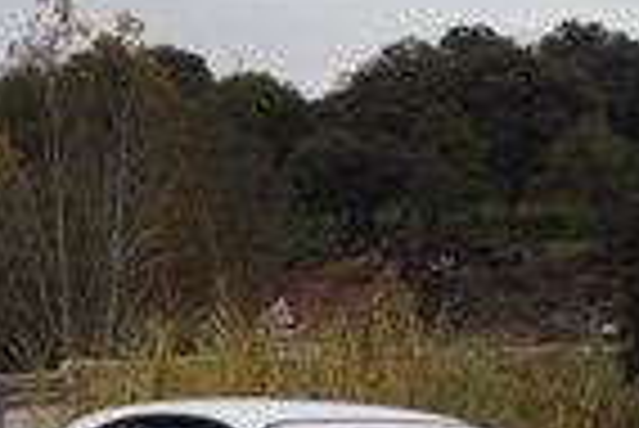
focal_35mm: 146
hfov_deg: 14.0
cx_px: 425
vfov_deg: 9.2
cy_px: 568
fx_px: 2601
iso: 800
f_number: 4.5
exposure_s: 1/2000
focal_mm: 35
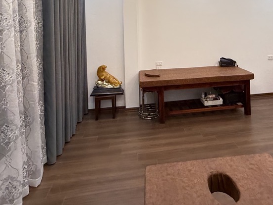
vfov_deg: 48.0
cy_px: 23
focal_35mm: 26
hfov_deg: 66.3
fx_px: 205
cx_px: 170
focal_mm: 2.22
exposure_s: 1/100
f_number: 2.2
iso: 400
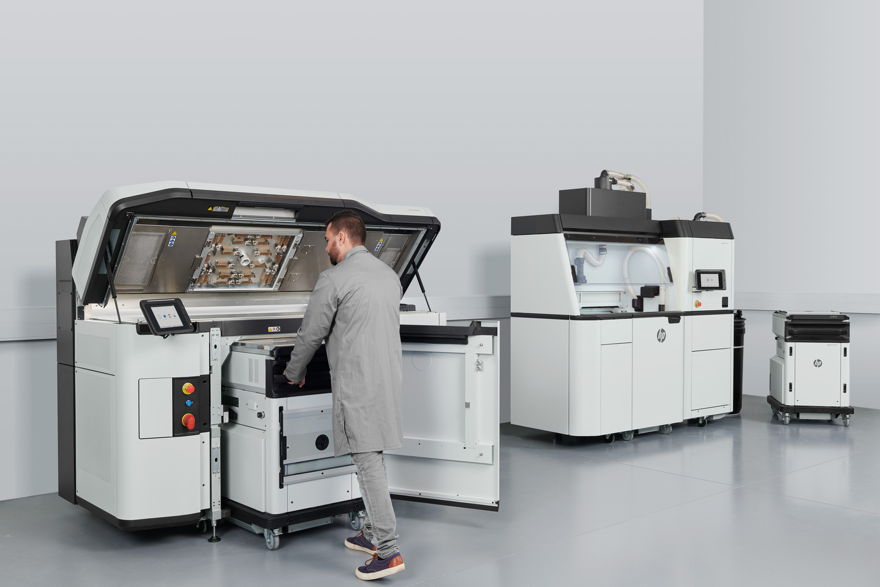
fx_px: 856
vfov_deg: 37.9
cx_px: 440
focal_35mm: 35
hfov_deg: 54.4
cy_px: 294
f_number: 11
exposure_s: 1/30
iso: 100
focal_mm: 35
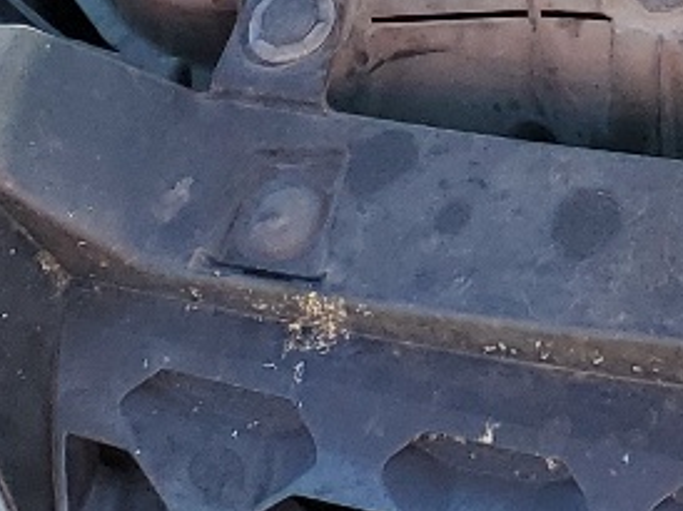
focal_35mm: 152
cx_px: 1695
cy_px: -940
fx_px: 2996
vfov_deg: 8.4
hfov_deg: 10.8
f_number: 1.5
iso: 50
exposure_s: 1/303
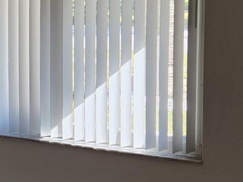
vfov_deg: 15.4
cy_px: 49
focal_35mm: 96
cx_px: -134
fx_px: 675
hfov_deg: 18.0
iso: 64
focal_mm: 5.4
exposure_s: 1/180
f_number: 1.8
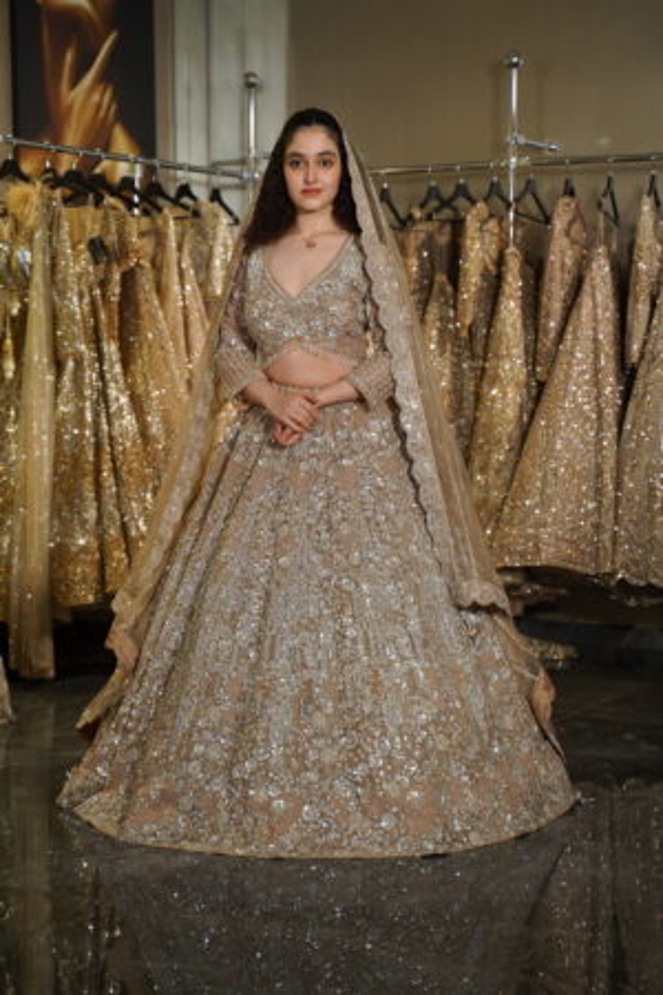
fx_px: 1934
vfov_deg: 28.8
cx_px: 332
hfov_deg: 19.5
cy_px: 498
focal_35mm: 70
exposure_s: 1/125
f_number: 3.5
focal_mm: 70
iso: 320
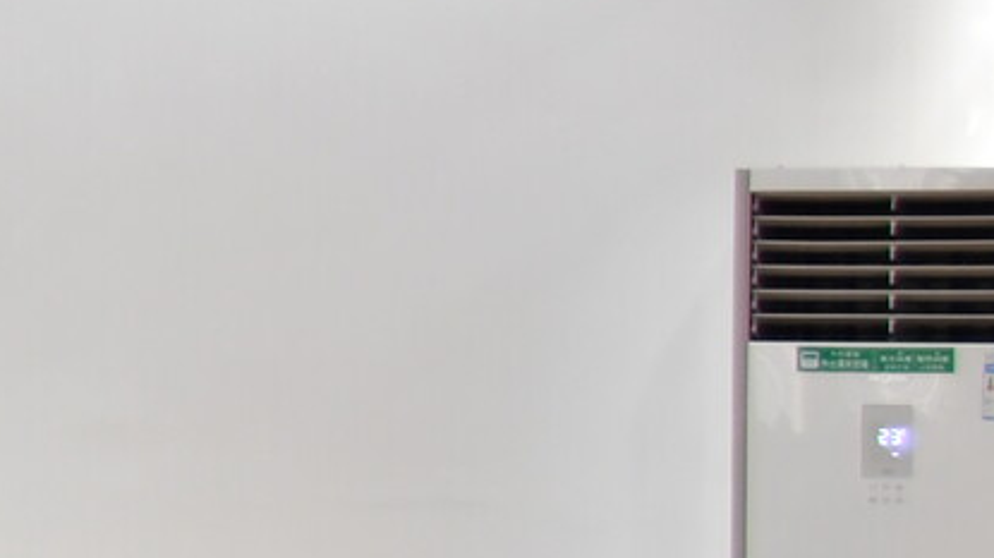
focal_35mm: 252
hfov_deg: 8.0
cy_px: 328
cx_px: -1241
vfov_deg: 4.8
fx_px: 6639
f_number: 4.2
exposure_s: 1/60
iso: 500
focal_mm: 35
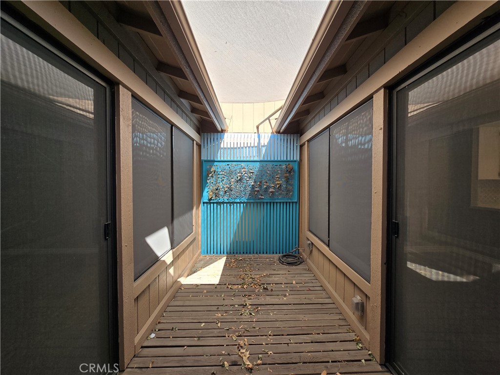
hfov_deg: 106.2
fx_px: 188
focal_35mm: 13
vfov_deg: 89.9
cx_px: 250
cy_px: 188
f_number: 2.2
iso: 50
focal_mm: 2.2
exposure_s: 1/282
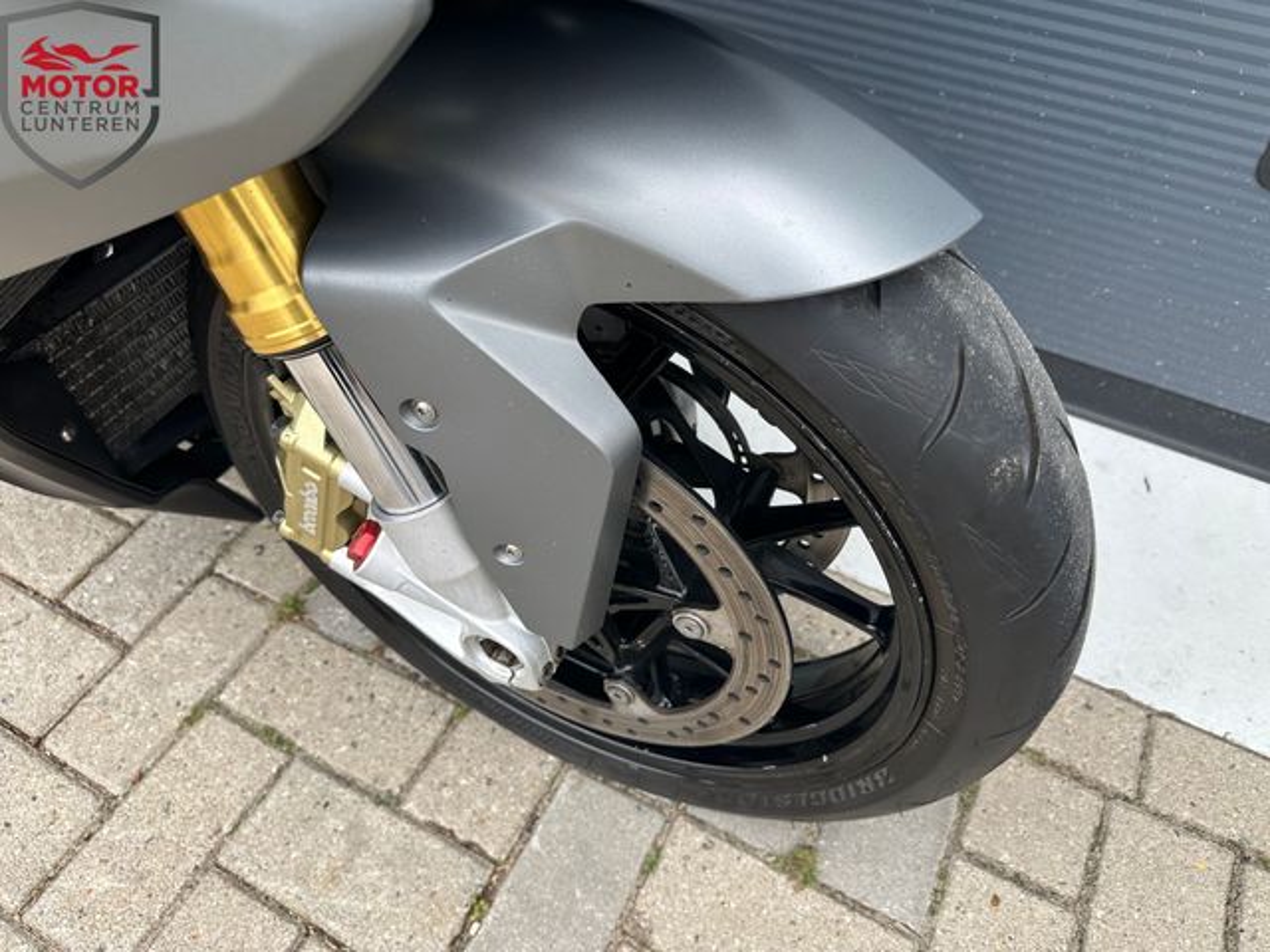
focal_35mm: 24
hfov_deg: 71.6
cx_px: 635
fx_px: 881
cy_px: 476
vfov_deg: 56.8
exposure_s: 1/331
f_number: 1.78
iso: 80
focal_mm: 6.86
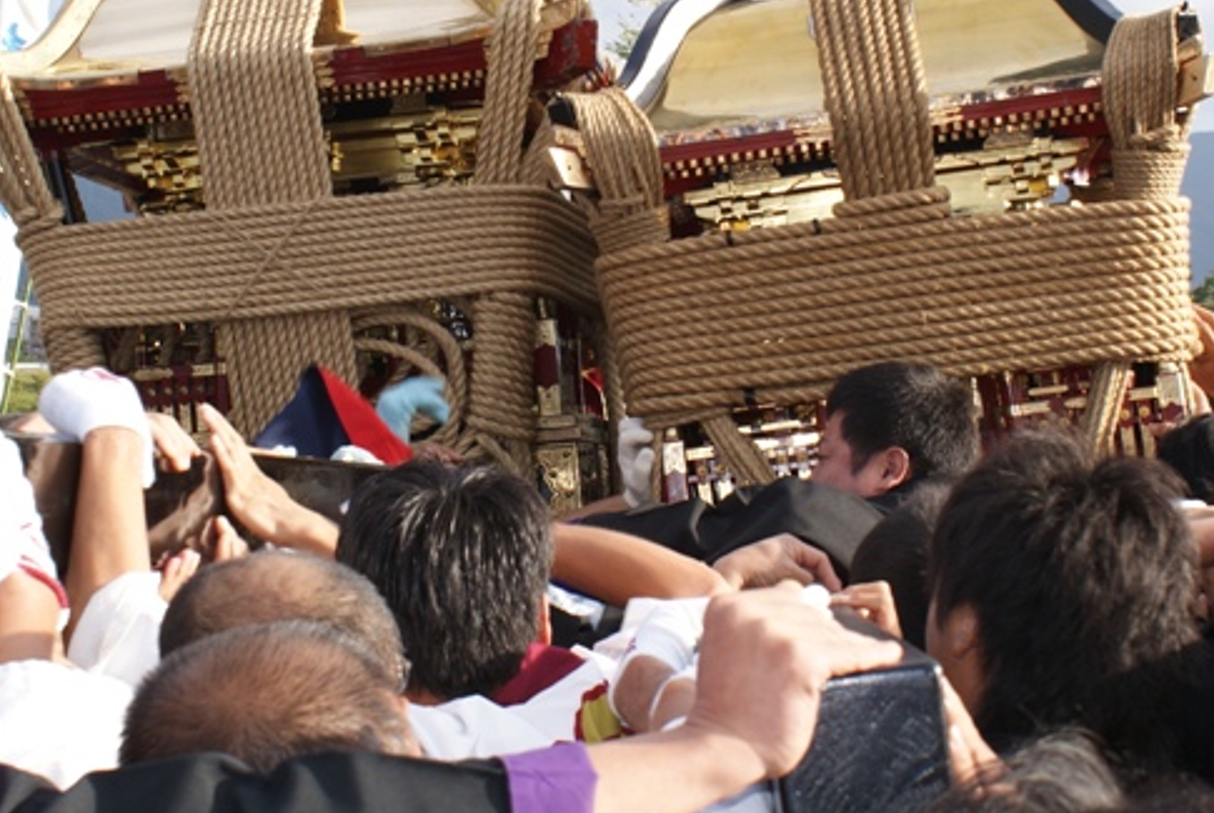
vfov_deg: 19.2
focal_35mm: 71
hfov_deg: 28.4
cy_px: 268
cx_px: 610
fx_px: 2398
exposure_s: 1/100
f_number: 8
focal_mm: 30
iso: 100
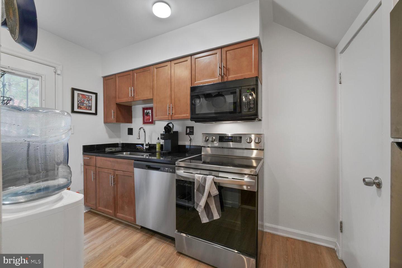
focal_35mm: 14
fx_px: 156
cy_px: 134
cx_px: 201
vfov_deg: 81.2
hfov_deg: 104.3
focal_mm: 14
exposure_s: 1/6
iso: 400
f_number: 8
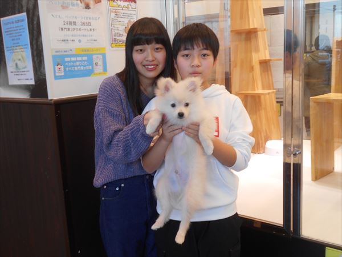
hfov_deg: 47.9
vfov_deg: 36.8
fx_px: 385
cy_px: 128
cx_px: 171
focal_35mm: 39
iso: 125
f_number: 3.9
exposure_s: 1/30
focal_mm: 6.7
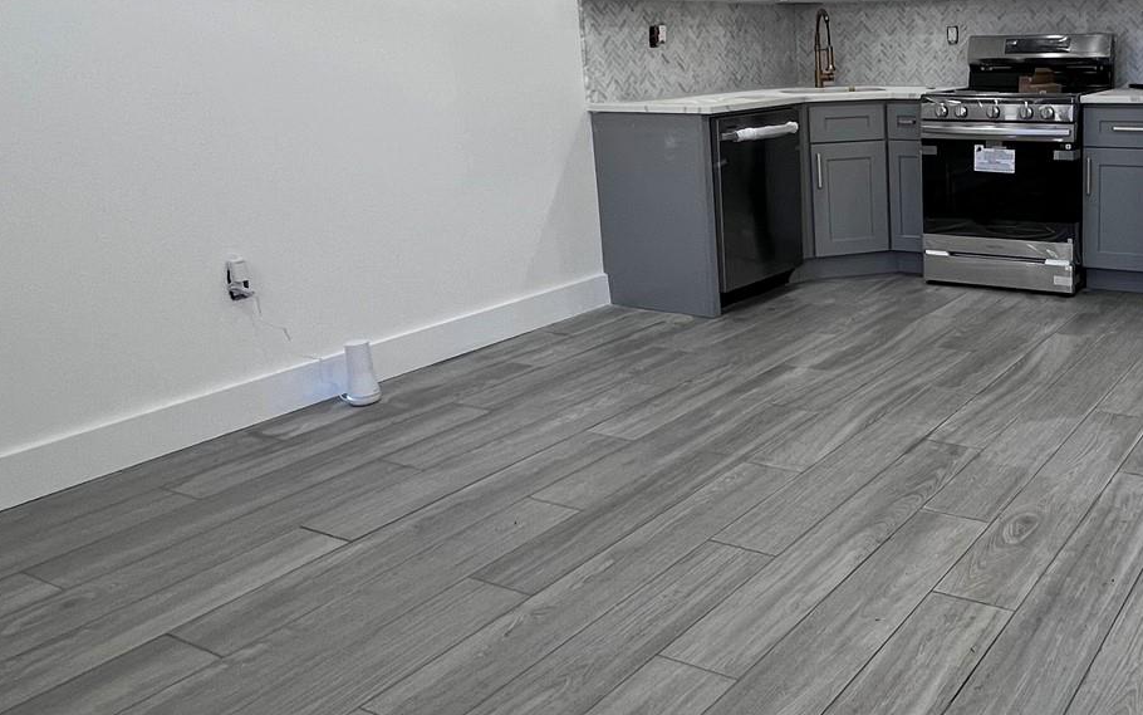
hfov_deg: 56.2
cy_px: 253
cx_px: 936
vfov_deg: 40.2
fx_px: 966
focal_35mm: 31
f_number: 1.8
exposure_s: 1/60
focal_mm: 1.57
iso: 125
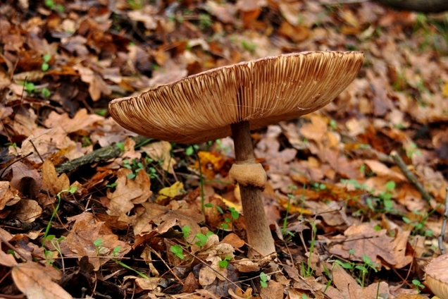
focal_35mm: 93
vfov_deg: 14.7
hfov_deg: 21.9
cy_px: 150
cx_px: 224
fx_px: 1157
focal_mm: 62
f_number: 5
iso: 200
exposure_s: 1/100
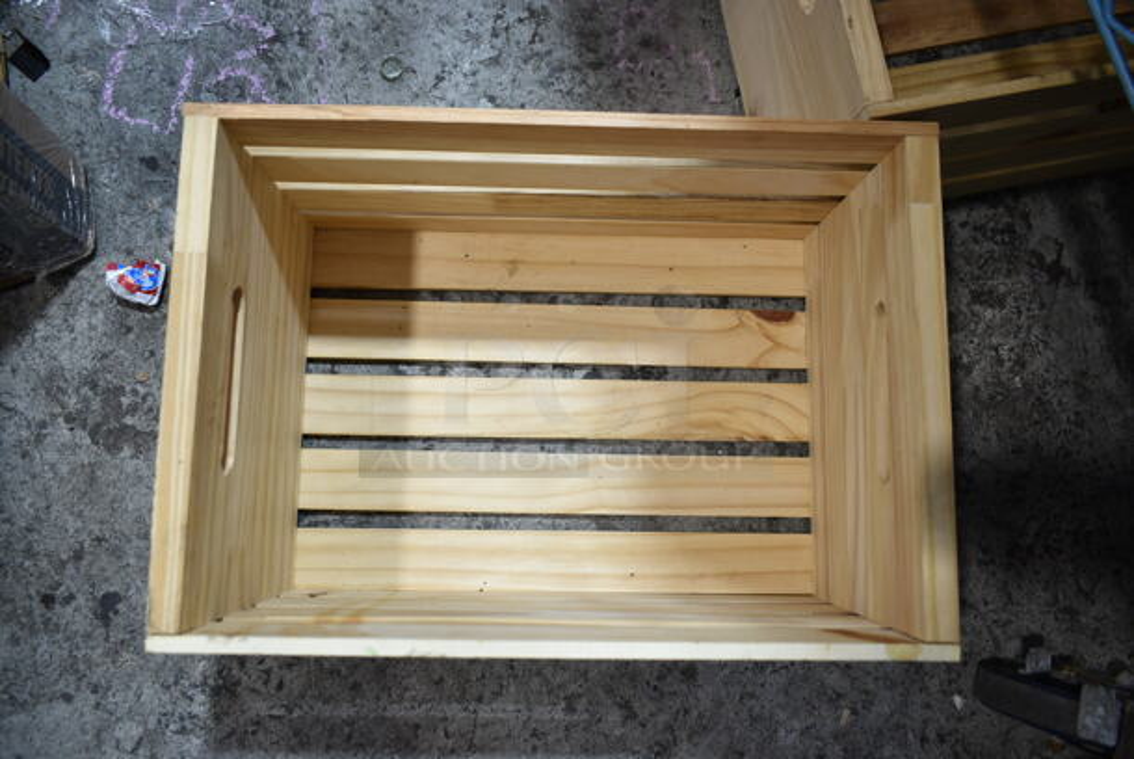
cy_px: 380
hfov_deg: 61.9
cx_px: 567
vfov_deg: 43.7
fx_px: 946
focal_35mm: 30
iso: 200
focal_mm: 20
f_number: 3.5
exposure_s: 1/30
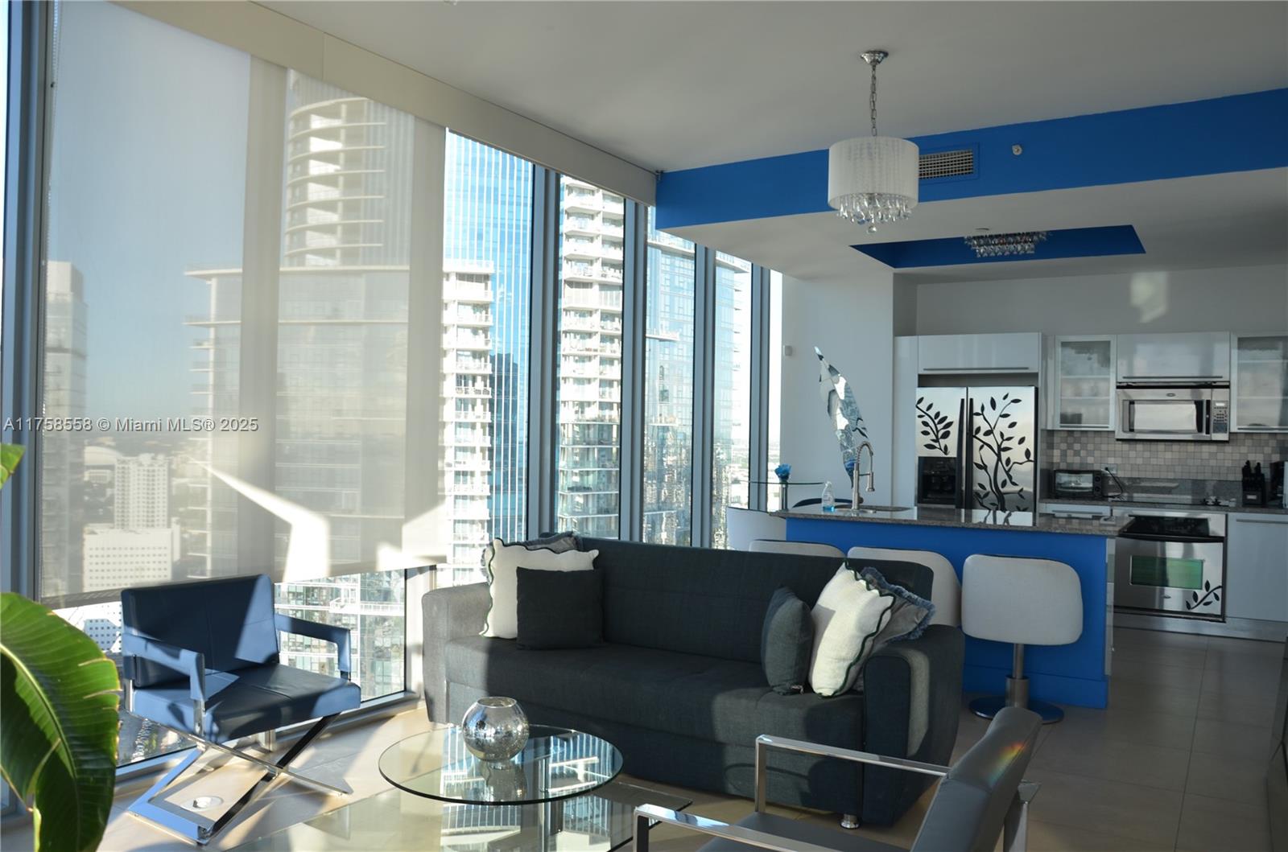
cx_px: 644
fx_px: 964
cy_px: 426
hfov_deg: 67.5
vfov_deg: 47.7
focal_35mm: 27
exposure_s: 1/160
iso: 160
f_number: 6.3
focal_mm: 18
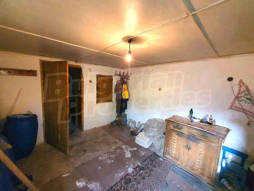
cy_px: 96
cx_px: 127
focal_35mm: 13
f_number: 2.2
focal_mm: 1.8
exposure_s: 1/33
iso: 640
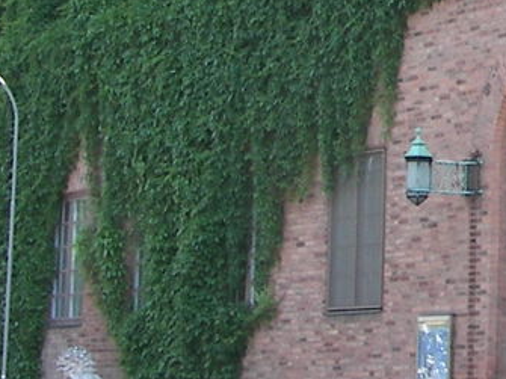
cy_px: -66
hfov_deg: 7.6
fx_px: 3770
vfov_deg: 5.7
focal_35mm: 258
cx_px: 707
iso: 50
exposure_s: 1/160
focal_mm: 8.9
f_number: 2.8
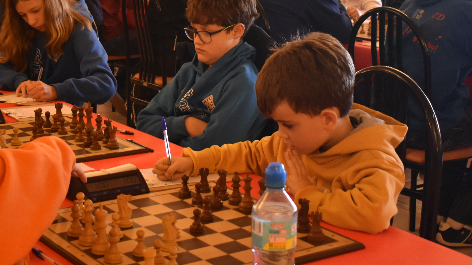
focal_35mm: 76
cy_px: 72
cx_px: 184
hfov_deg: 27.8
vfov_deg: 15.8
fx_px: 951
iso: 1400
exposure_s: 1/60
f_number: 4
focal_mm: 25
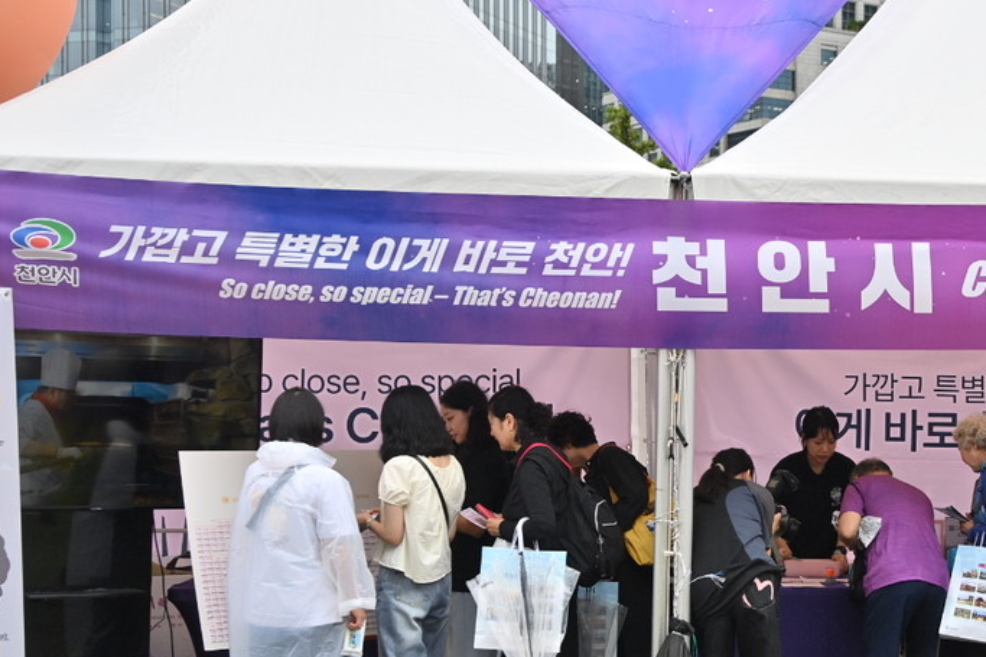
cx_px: 876
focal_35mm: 75
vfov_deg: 18.1
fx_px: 2054
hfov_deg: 26.2
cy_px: 417
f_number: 3.5
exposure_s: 1/250
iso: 160
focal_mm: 40
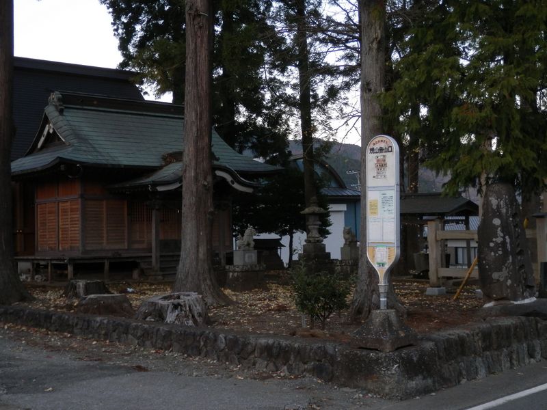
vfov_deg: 29.7
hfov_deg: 38.9
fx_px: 774
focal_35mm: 49
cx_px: 274
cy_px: 205
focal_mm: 8.9
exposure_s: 1/100
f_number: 4
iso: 160
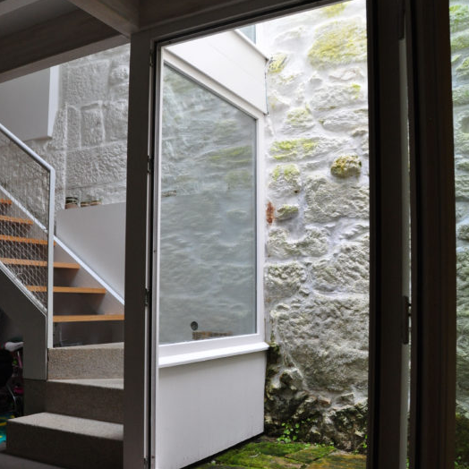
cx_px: 235
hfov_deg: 47.2
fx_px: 536
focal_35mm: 35
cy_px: 269
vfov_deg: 47.1
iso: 800
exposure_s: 1/15
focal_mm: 18
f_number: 6.3
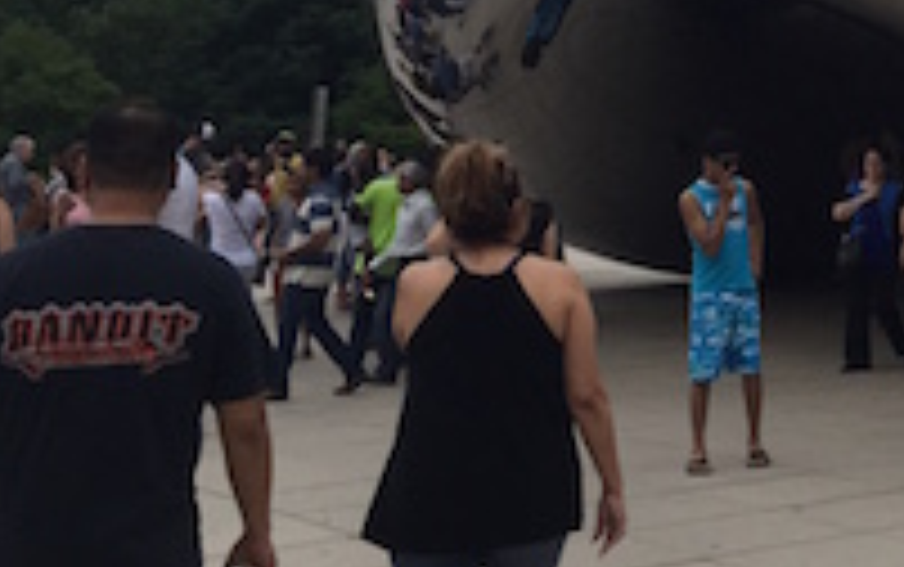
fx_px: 2071
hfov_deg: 22.5
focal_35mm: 84
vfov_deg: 14.9
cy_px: -182
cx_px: 1115
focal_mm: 4.15
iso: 32
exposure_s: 1/1364
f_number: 2.2
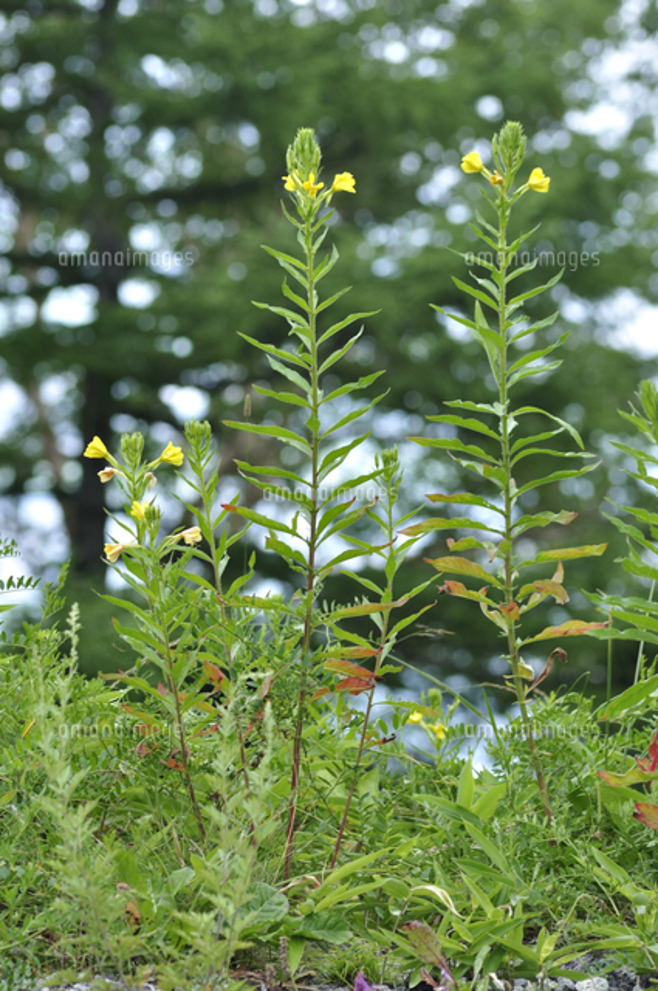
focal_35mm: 270
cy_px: 496
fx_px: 7422
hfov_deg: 5.1
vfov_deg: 7.6
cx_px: 329
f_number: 6.7
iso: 200
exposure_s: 1/60
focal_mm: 180
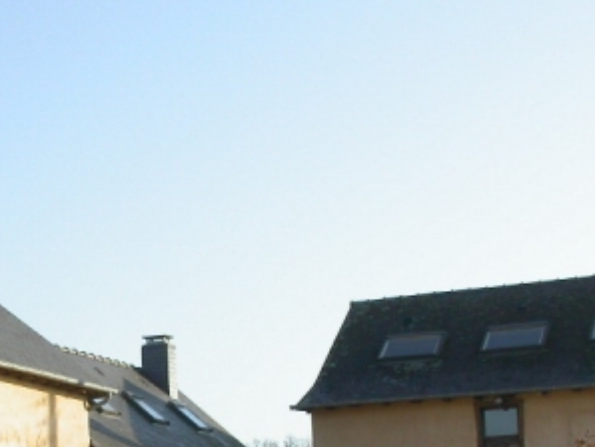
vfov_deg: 16.7
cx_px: 102
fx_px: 1497
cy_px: 411
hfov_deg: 22.1
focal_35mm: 87
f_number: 6
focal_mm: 7.85
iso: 100
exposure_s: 1/271
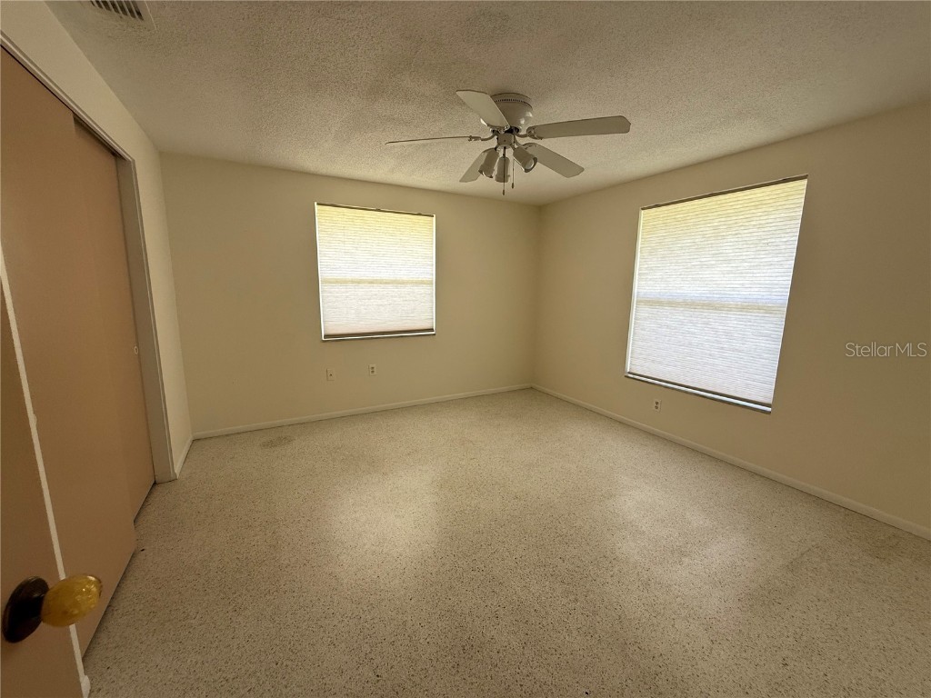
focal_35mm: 14
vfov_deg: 85.7
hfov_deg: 102.1
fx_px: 377
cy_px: 349
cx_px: 466
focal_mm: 2.22
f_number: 2.2
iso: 80
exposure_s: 1/99
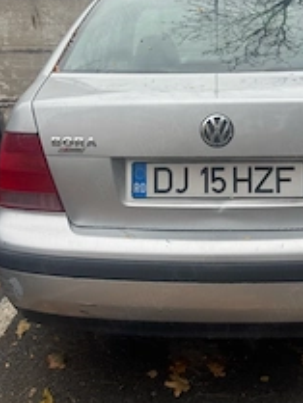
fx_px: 536
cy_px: 170
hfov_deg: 31.4
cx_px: 193
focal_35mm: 46
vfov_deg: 41.1
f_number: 1.78
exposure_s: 1/822
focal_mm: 6.76
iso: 80
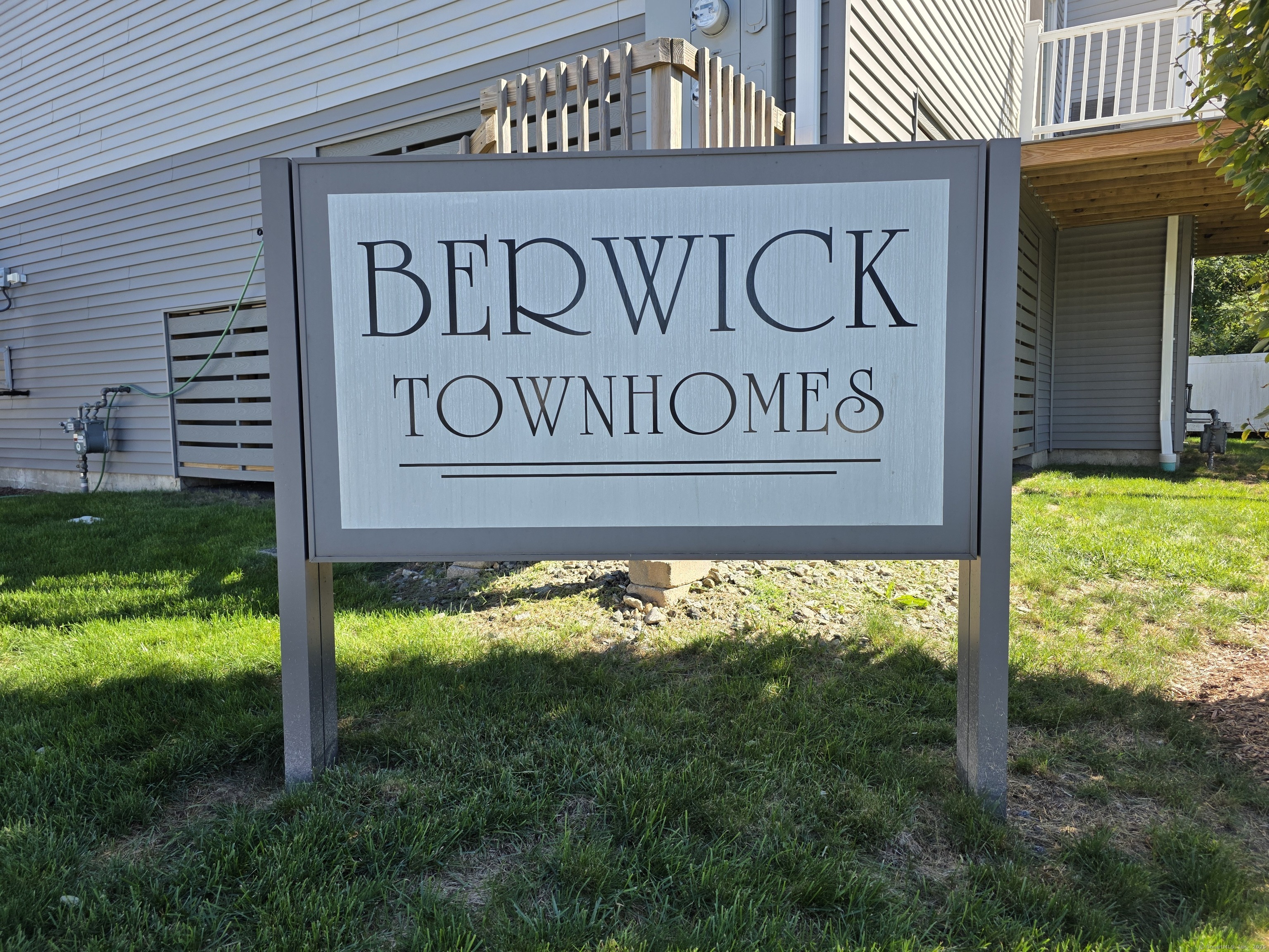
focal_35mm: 23
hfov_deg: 73.9
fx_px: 843
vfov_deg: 58.9
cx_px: 634
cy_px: 476
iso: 80
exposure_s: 1/1529
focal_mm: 6.3
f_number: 1.7
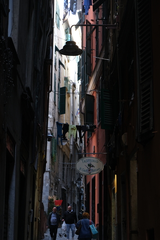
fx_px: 580
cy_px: 150
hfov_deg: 15.7
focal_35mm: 87
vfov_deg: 23.3
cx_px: 61
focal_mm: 46.3
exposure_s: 1/42
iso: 400
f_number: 4
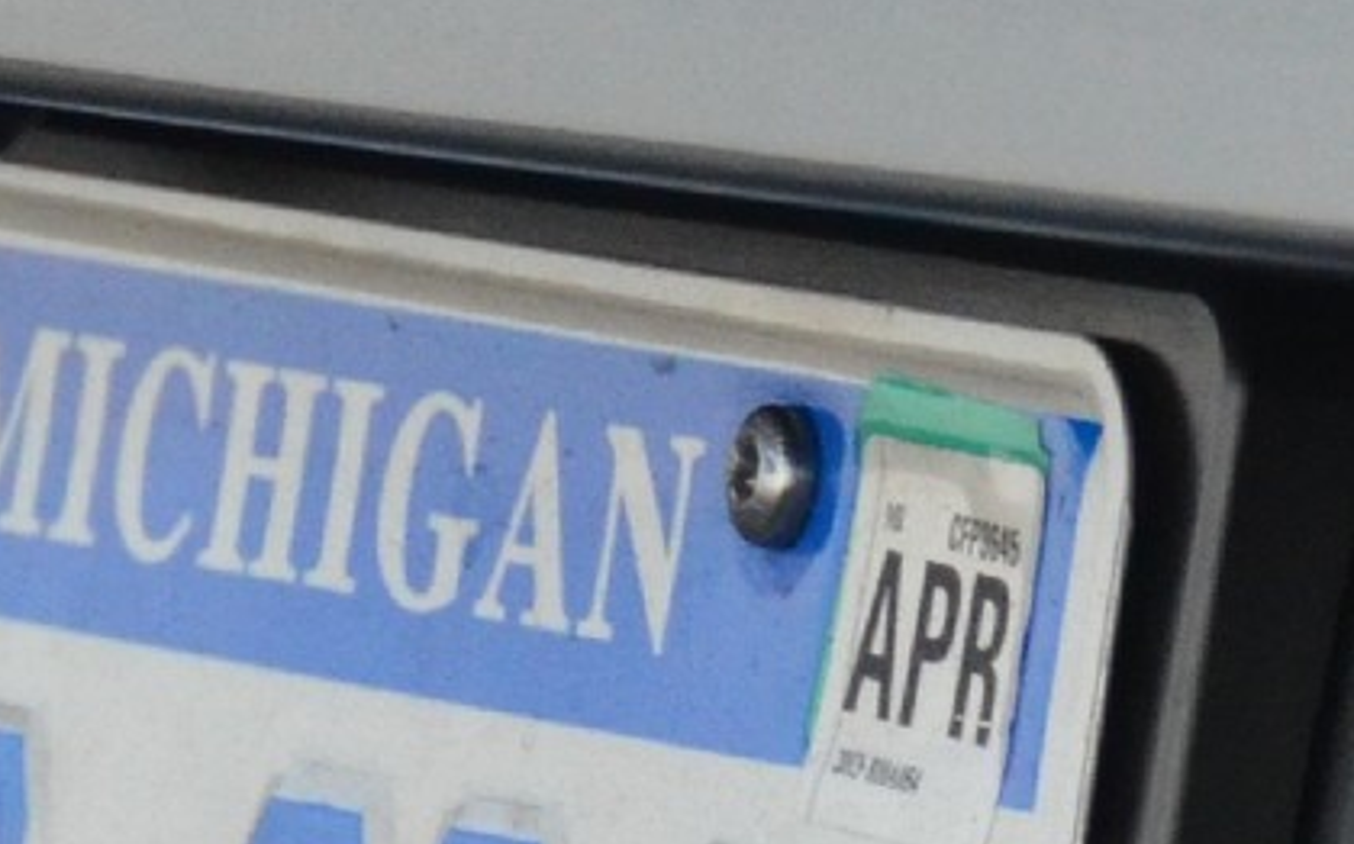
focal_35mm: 863
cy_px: 19
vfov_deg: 1.5
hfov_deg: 2.4
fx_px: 31829
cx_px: 416
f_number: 5.3
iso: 1600
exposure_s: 1/60
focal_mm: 95
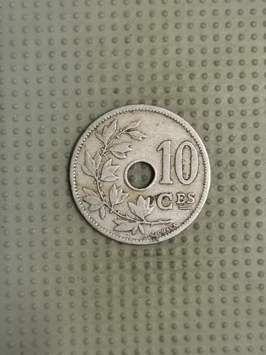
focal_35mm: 52
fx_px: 533
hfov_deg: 28.0
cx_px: 133
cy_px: 178
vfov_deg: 36.8
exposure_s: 1/25.7
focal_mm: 4.75
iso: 400
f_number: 1.8
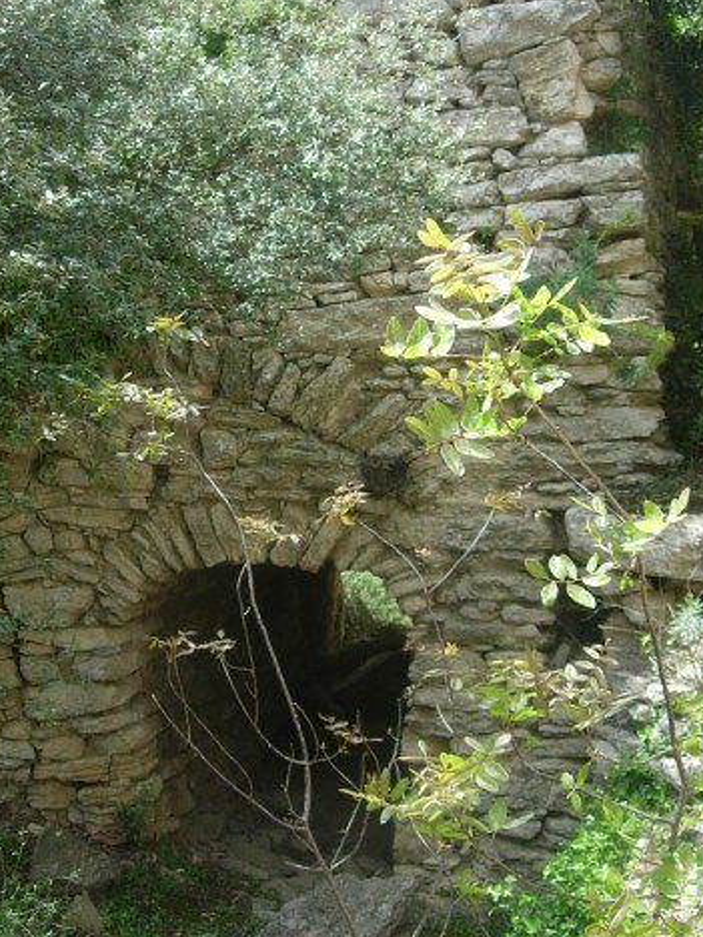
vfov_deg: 36.8
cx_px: 272
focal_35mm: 52
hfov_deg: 28.0
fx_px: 1408
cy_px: 408
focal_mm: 7.8
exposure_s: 1/332
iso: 64
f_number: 2.8
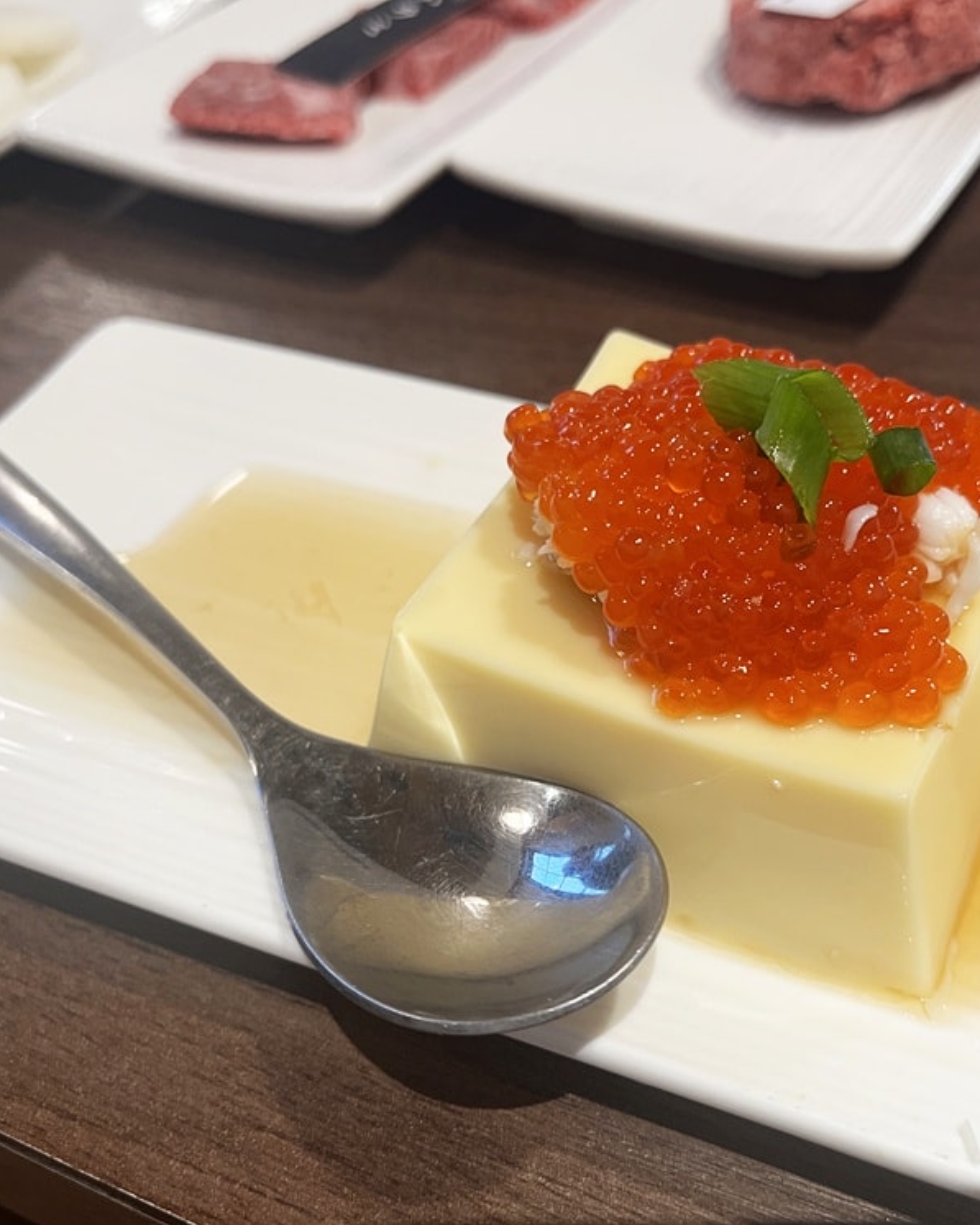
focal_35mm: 34
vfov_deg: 52.8
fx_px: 1232
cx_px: 629
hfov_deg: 42.9
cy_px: 614
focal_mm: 5.1
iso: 80
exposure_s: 1/60
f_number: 1.6
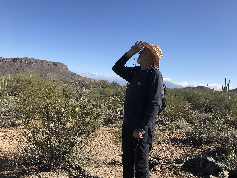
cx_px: 118
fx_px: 192
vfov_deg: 49.7
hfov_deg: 63.4
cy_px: 89
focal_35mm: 28
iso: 20
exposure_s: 1/2128
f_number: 1.8
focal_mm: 3.99
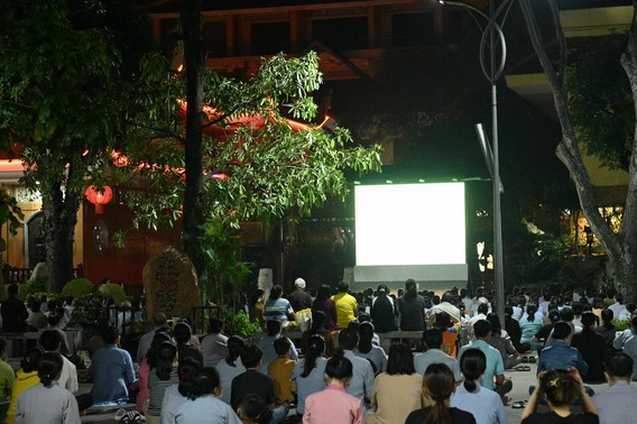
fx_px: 1415
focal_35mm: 80
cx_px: 352
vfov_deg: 17.0
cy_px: 209
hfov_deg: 25.4
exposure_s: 1/250
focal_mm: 70
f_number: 4.5
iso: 16000
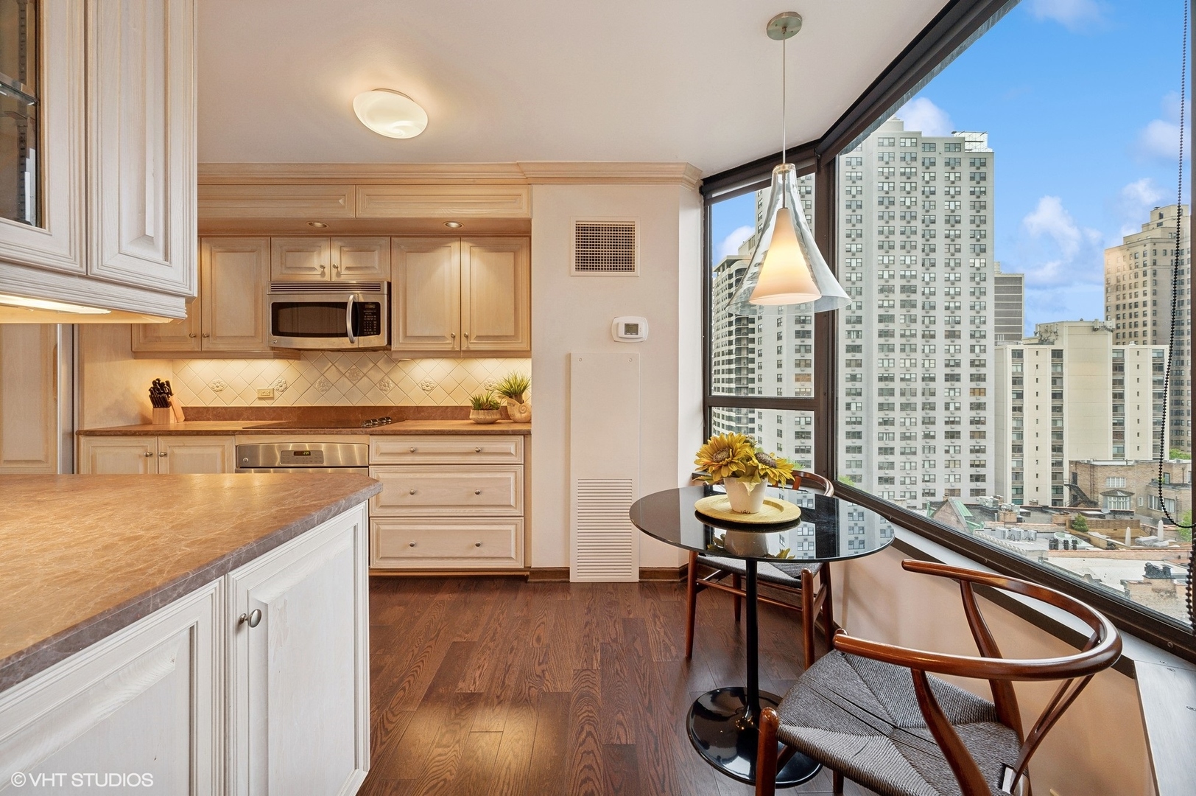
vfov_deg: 81.1
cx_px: 598
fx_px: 465
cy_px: 398
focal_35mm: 14
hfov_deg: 104.3
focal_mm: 14
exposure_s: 1/15
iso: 100
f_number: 9
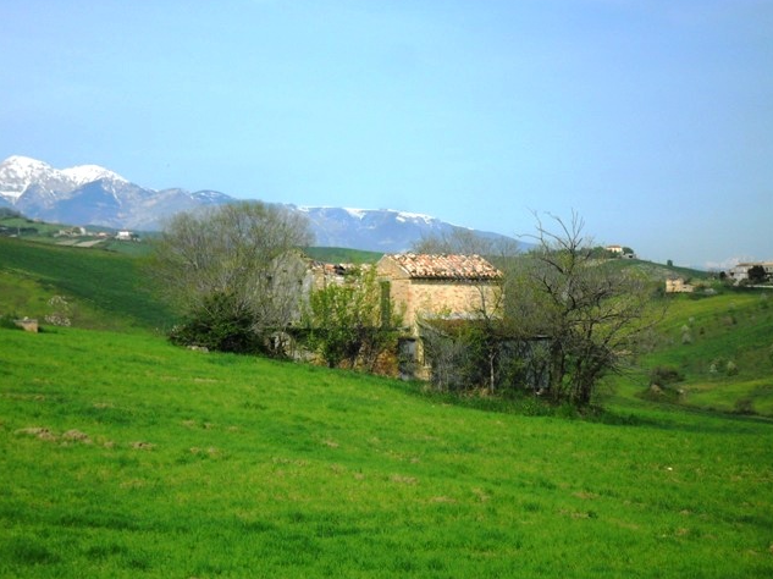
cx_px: 386
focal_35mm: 87
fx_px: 1942
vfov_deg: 17.0
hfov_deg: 22.5
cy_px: 287
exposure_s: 1/1500
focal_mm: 15.4
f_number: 4.3
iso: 100
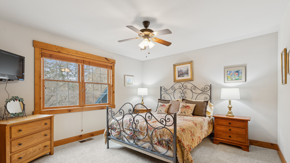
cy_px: 88
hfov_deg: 99.4
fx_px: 123
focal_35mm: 16
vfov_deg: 67.0
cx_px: 146
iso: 100
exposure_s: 1/5
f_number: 6.3
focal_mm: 10
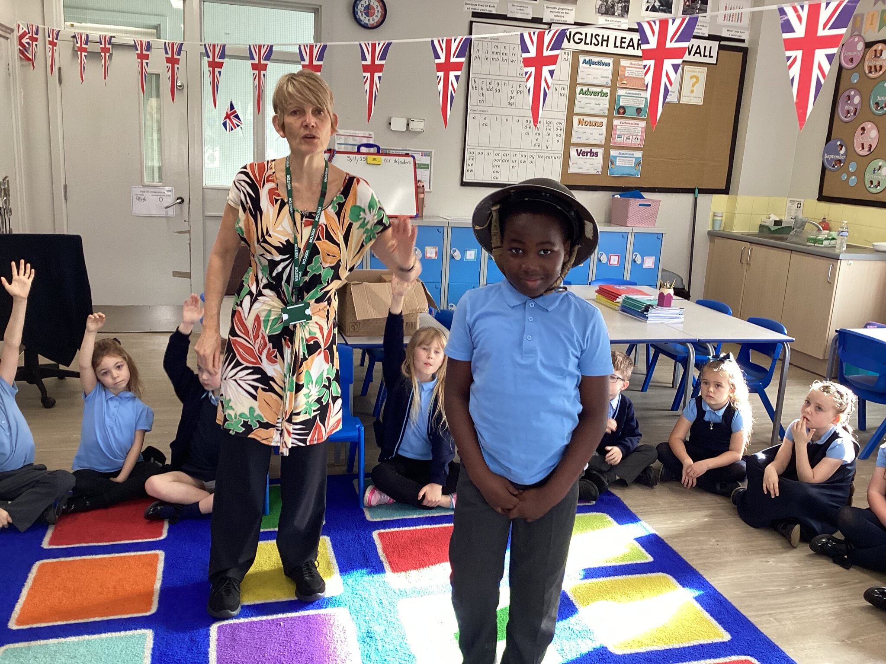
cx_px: 443
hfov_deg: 58.4
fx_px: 793
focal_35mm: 31
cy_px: 332
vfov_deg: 45.4
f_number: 2.4
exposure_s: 1/50
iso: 80
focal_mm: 3.3
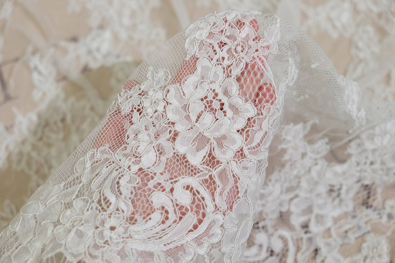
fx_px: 537
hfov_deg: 40.4
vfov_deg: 27.5
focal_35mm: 49
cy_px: 132
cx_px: 198
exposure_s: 1/80
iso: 200
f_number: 3.6
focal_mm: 32.9
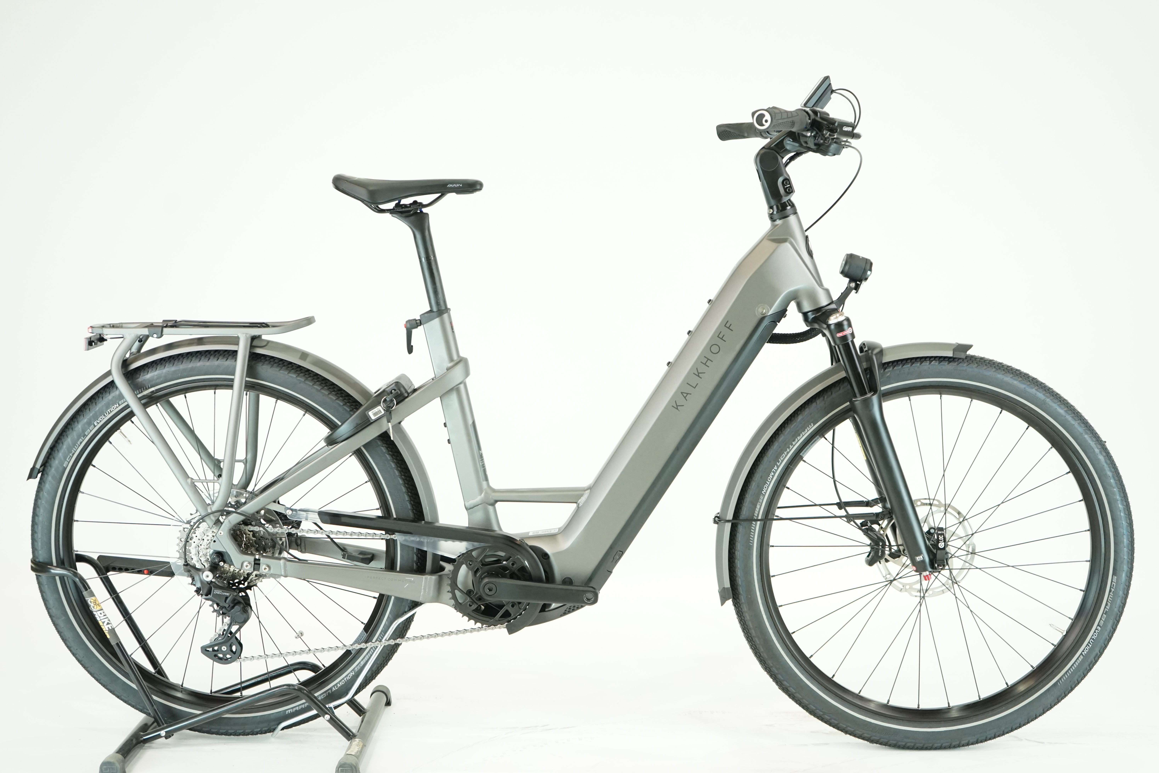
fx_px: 1513
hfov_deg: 41.9
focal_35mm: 47
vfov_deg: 28.6
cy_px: 386
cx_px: 580
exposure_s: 1/200
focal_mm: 47
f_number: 4.5
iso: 2000
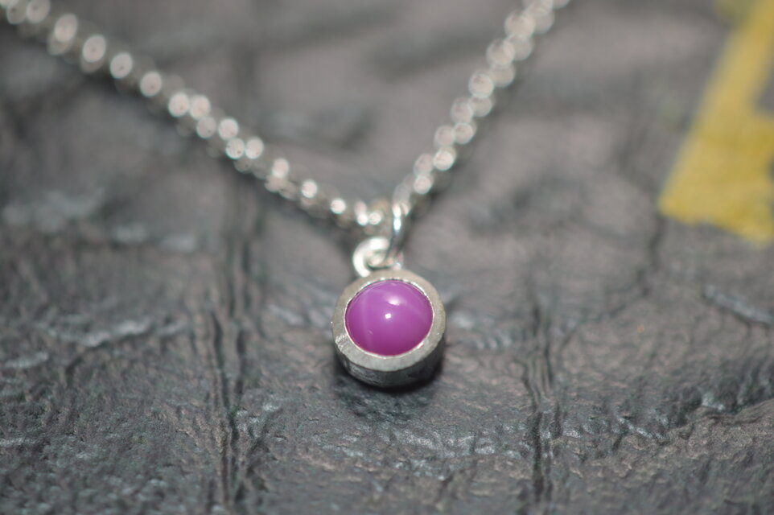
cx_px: 387
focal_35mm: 128
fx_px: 2739
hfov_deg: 16.1
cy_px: 258
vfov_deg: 10.7
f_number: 4.5
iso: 100
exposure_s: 1/125
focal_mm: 85
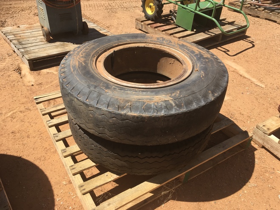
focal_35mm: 29
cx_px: 140
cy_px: 105
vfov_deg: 48.2
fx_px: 235
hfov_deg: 61.7
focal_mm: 4.15
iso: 25
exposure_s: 1/1115
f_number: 2.2
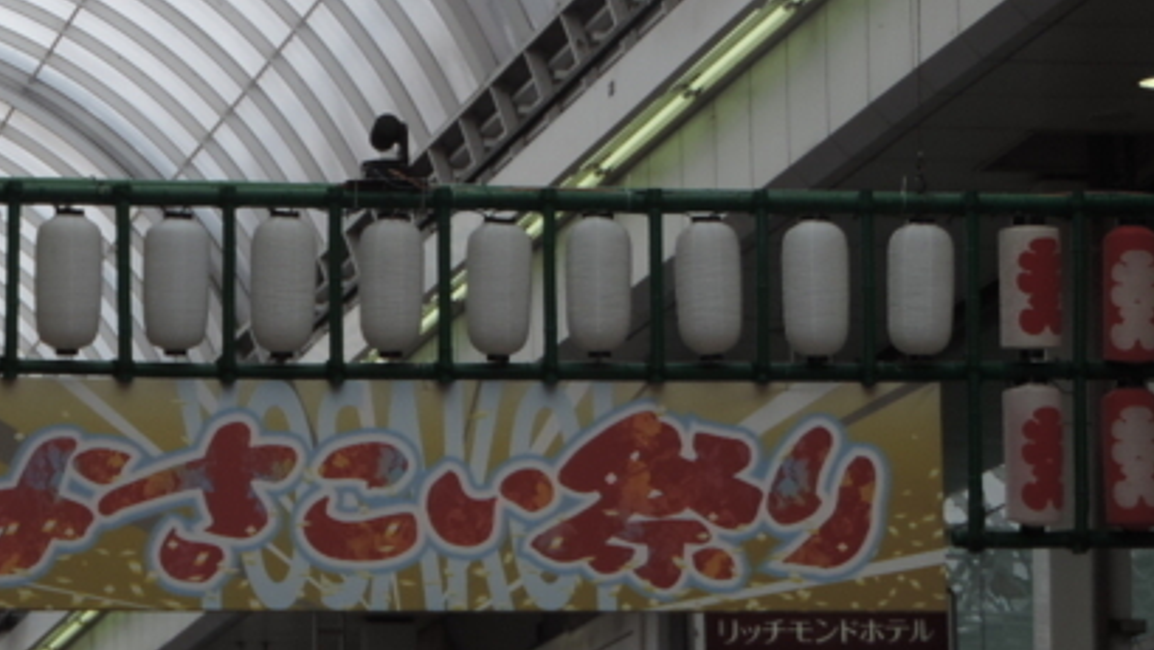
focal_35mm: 223
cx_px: 138
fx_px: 6826
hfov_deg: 9.6
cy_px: 205
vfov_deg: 5.5
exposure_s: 1/250
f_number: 4.2
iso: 80
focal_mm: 18.7
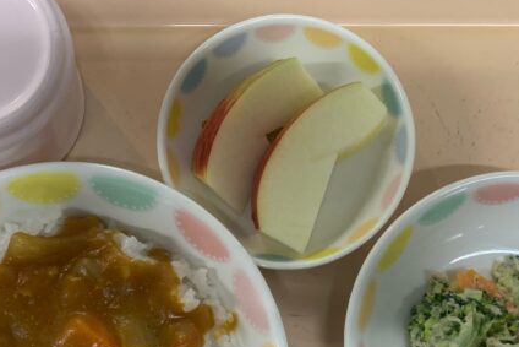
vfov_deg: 27.0
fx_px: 707
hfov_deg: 40.3
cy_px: 276
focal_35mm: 49
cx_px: 283
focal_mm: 4.25
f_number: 1.8
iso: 80
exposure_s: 1/60
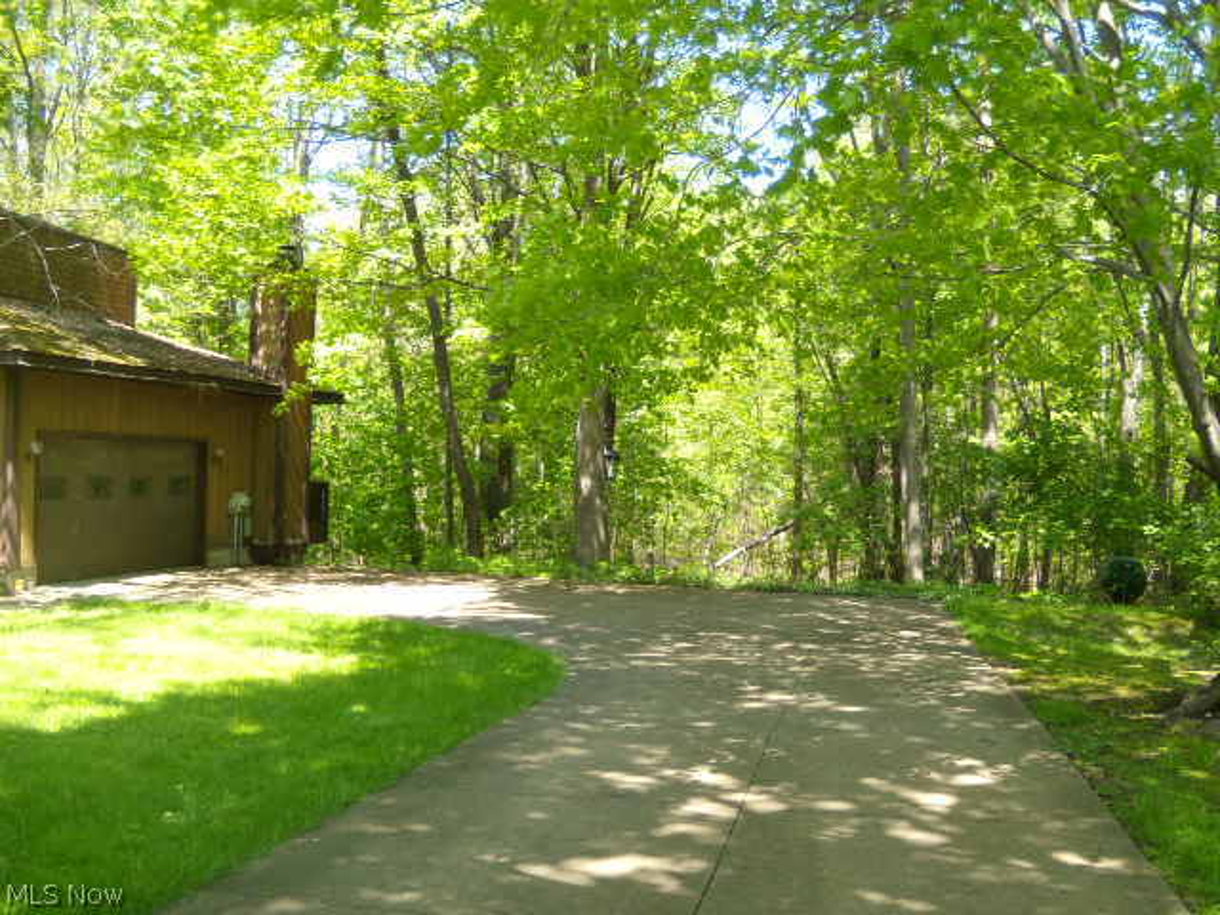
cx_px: 610
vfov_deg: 39.7
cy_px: 458
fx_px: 1269
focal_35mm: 36
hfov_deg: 51.4
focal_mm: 6.4
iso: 80
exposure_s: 1/60
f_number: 3.6
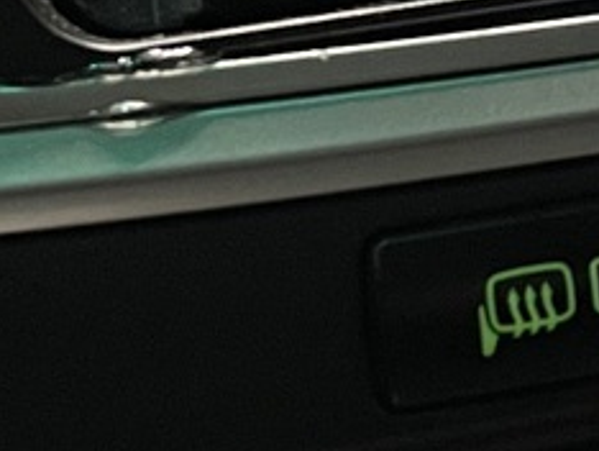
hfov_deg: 12.1
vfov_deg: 9.1
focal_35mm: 160
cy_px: -228
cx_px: 727
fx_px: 2772
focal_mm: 4.2
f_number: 1.6
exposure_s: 1/60
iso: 160
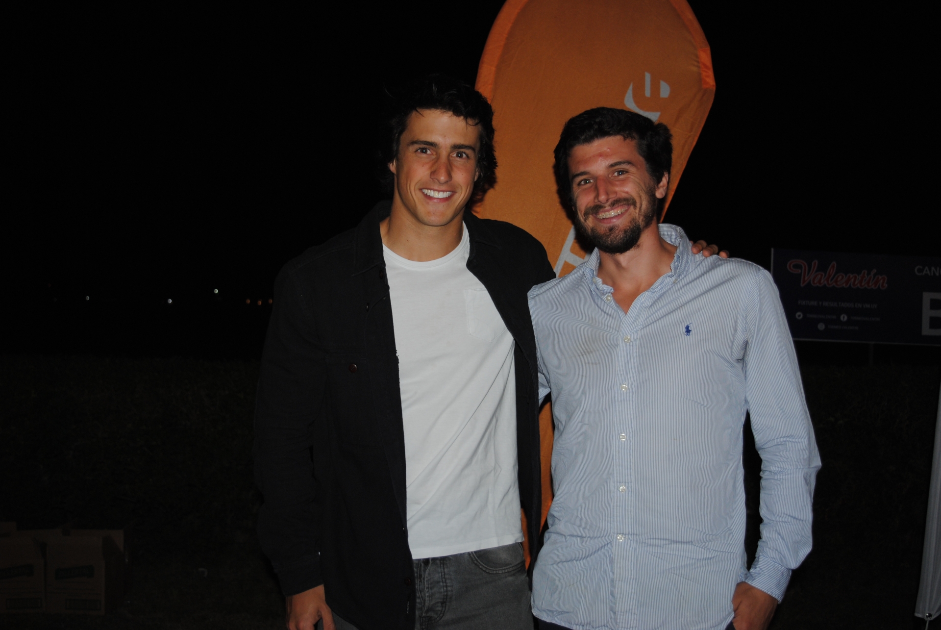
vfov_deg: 30.9
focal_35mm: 44
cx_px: 470
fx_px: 1138
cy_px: 315
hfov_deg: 44.9
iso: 200
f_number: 4.2
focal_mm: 29
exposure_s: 1/60
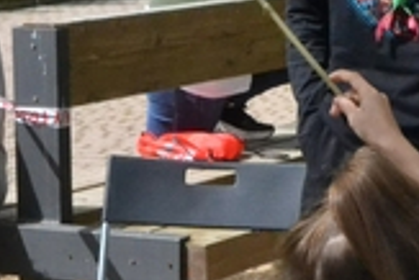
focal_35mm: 207
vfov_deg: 6.6
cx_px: 85
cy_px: 349
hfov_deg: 9.9
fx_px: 2409
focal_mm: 25
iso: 3200
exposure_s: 1/1000
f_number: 16
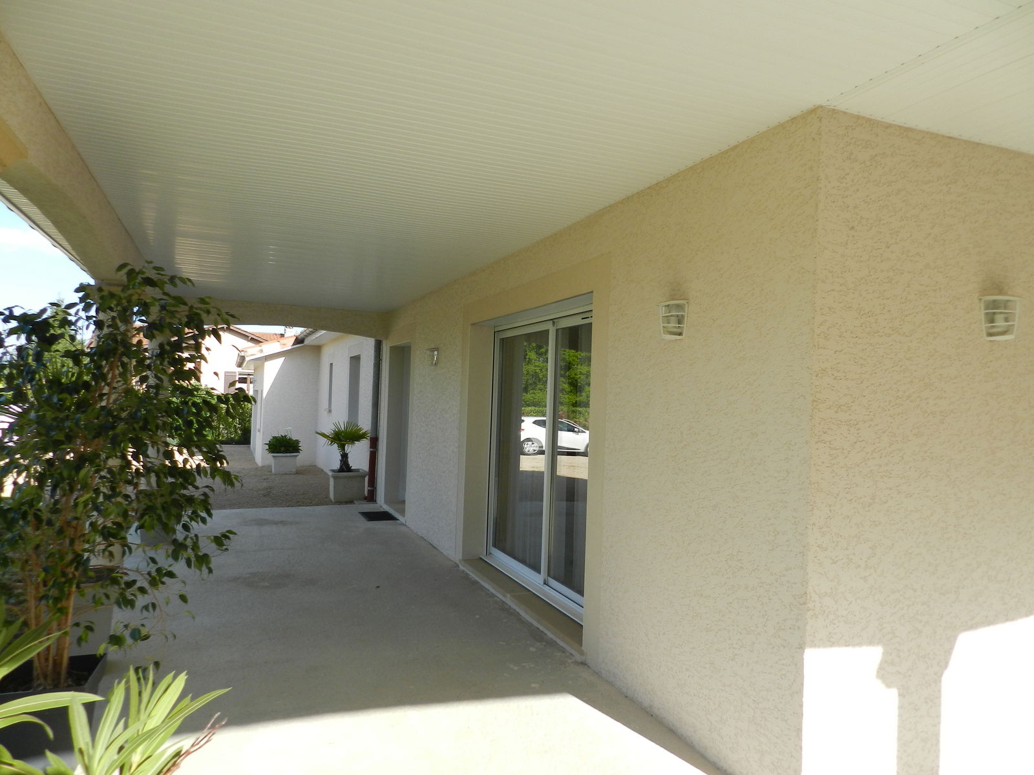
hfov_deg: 73.9
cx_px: 517
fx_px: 687
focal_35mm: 23
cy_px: 388
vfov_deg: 58.9
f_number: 3.4
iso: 160
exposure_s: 1/640
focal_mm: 4
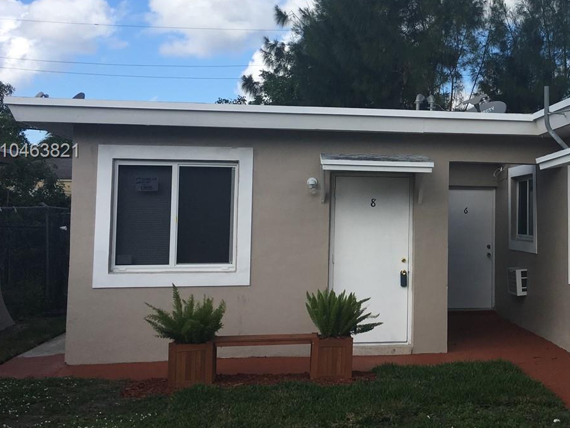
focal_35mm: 52
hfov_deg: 35.0
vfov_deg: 27.9
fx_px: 856
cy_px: 152
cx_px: 495
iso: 25
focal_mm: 4.15
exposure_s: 1/1148
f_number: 2.2
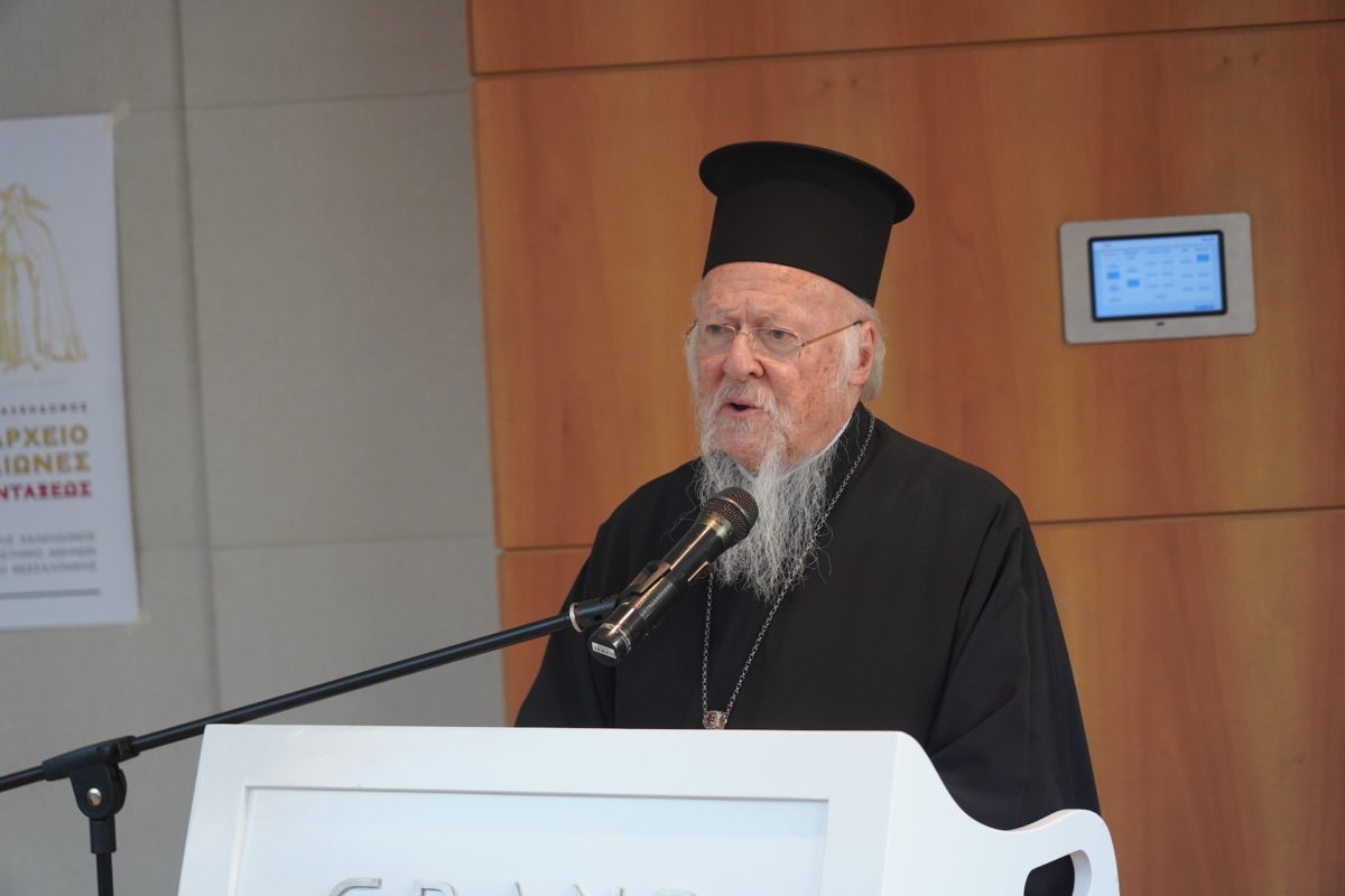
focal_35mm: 91
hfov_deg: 22.4
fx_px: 3400
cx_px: 672
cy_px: 448
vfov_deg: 15.0
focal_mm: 91
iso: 3200
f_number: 4
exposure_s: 1/160
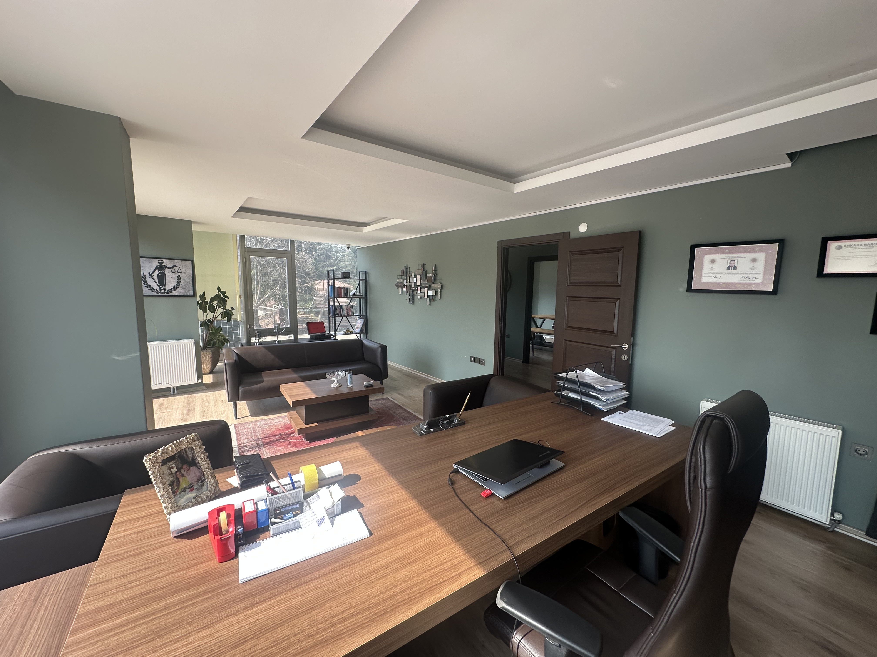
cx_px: 438
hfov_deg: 102.1
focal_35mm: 14
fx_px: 355
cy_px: 328
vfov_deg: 85.7
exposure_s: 1/99
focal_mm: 2.22
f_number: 2.2
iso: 100
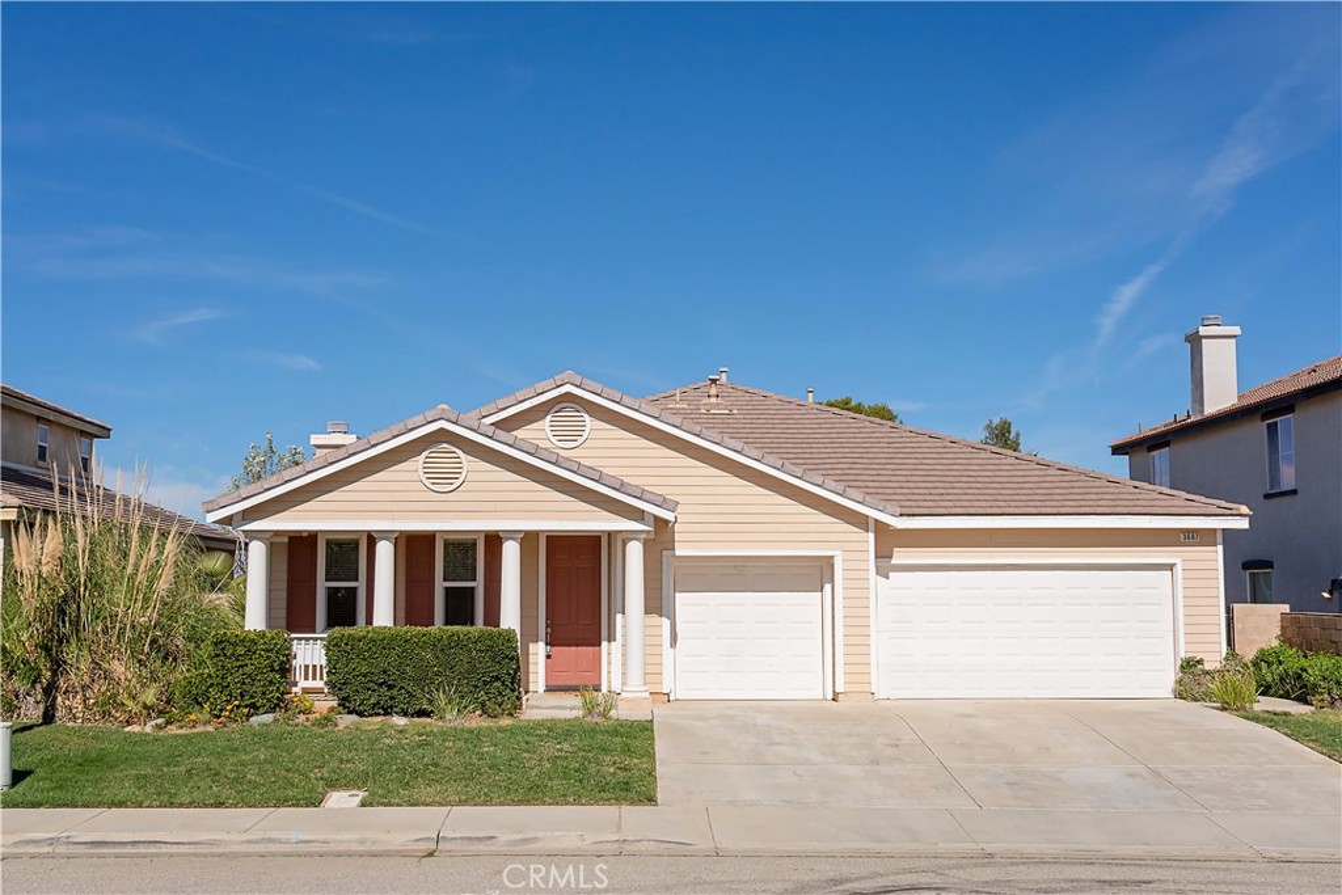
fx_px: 1342
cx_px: 671
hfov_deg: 53.1
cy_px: 448
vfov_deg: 36.9
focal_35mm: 36
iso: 200
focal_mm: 24
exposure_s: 1/1000
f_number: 11
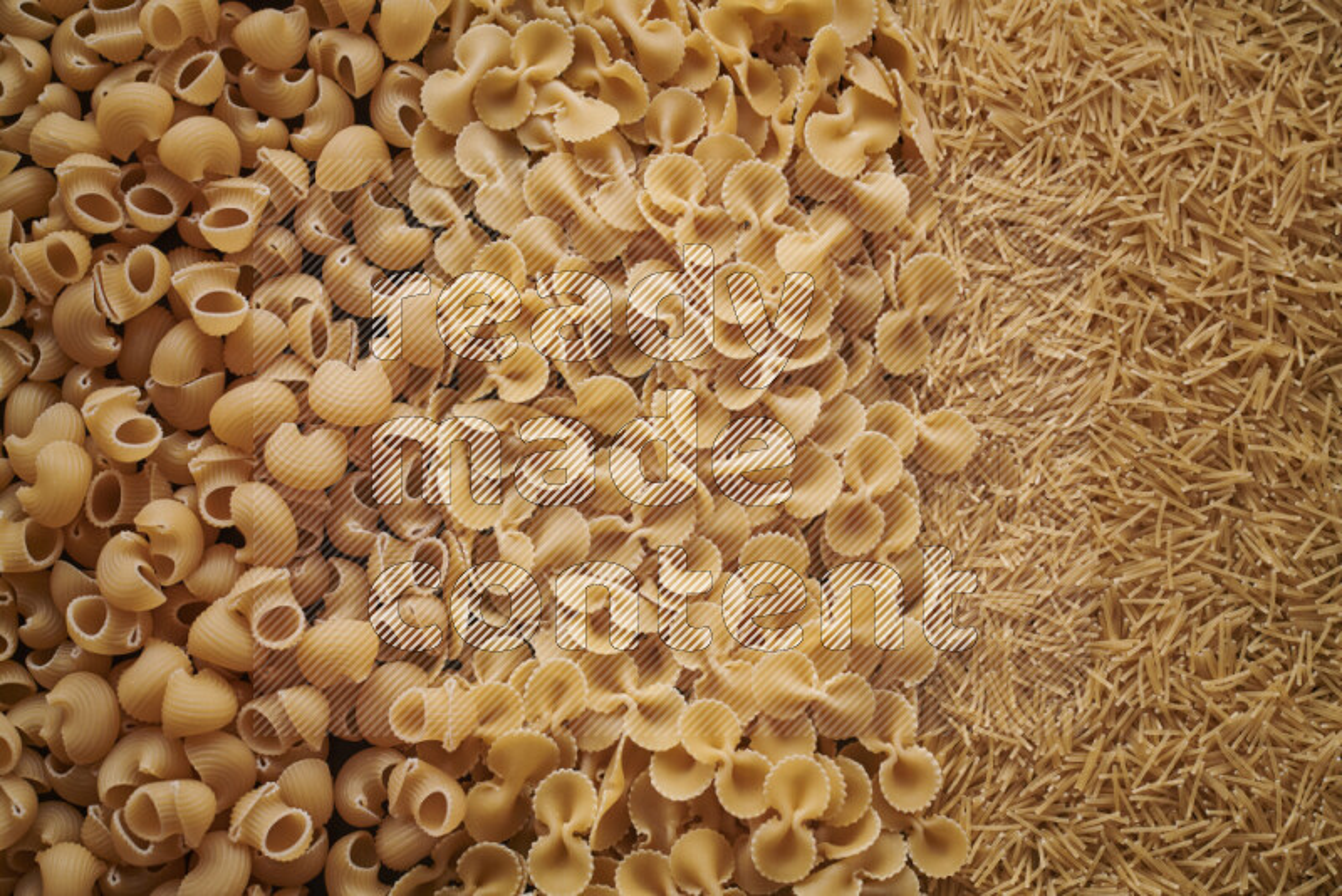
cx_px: 671
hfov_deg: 39.6
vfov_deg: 27.0
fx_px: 1864
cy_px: 448
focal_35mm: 50
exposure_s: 1/100
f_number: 8
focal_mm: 50
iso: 160
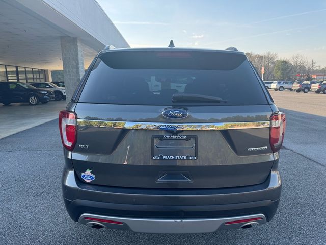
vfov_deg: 56.8
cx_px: 163
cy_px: 122
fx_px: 226
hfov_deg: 71.6
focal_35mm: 24
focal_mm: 6.76
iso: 80
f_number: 1.78
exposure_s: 1/621
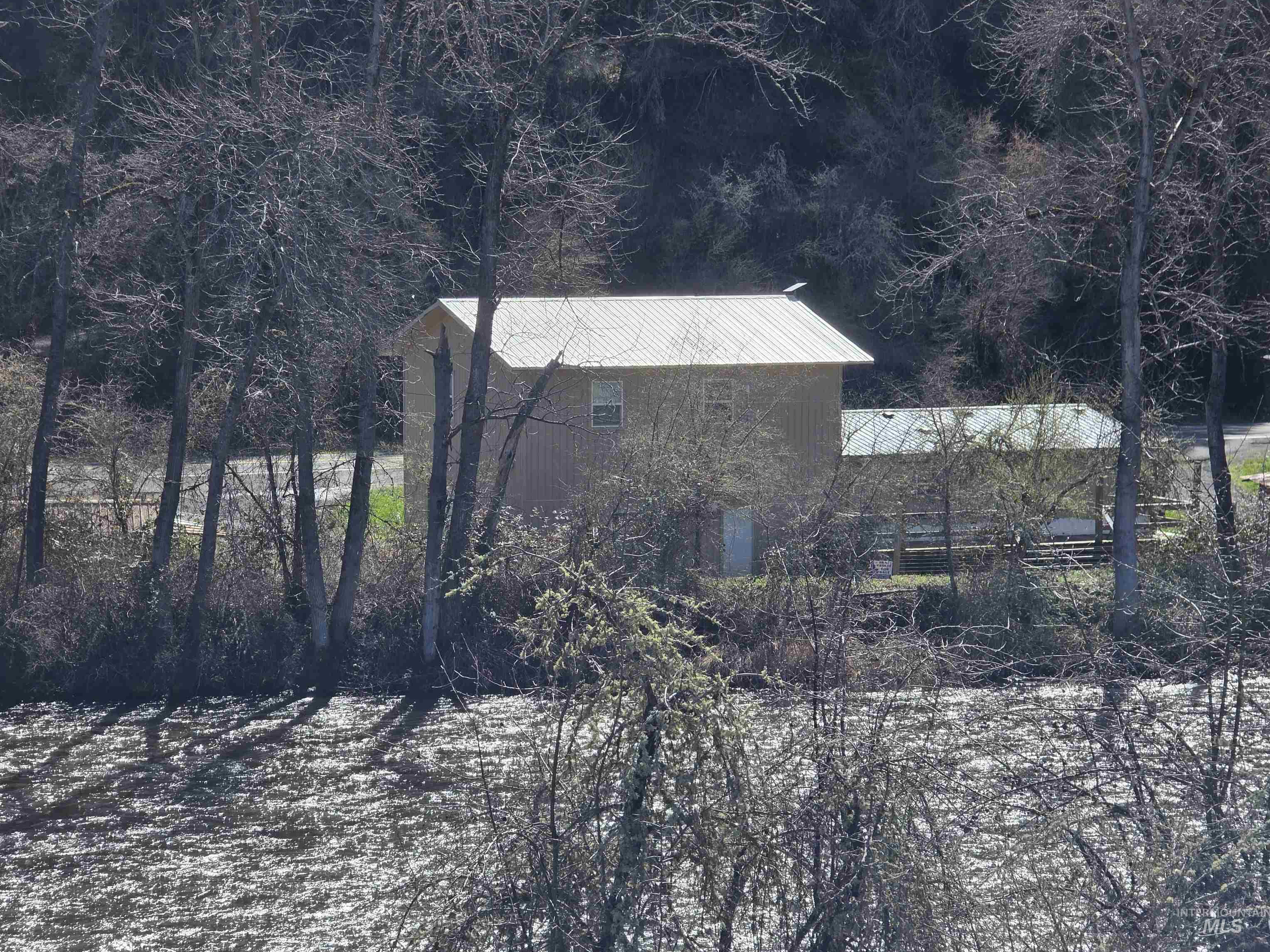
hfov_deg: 17.0
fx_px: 4256
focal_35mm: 116
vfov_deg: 12.8
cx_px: 633
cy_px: 476
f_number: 3.4
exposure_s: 1/1105
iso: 64
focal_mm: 18.6
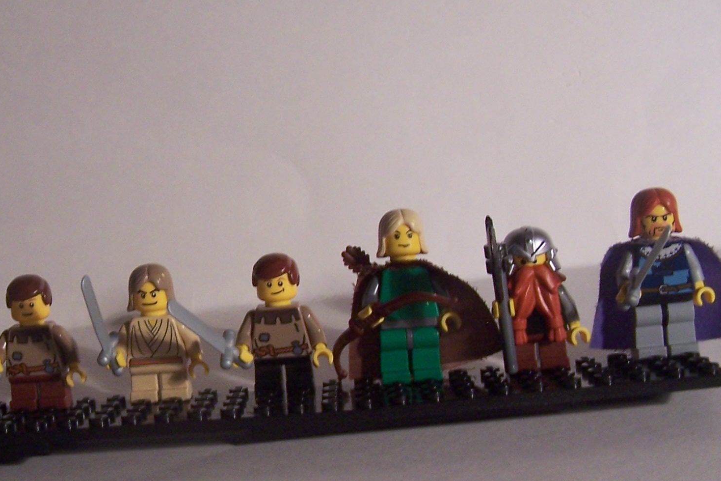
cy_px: 322
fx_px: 1241
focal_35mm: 62
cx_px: 186
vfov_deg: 21.8
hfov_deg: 31.8
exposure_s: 1/10
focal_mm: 6.3
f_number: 2.8
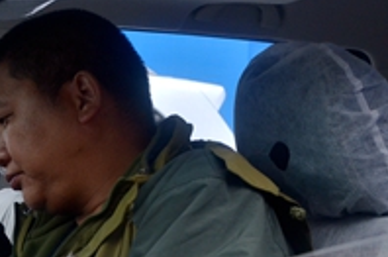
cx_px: 78
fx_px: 1548
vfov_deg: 9.5
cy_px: 128
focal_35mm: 144
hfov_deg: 14.2
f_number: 5.6
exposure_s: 1/250
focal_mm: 38
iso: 500
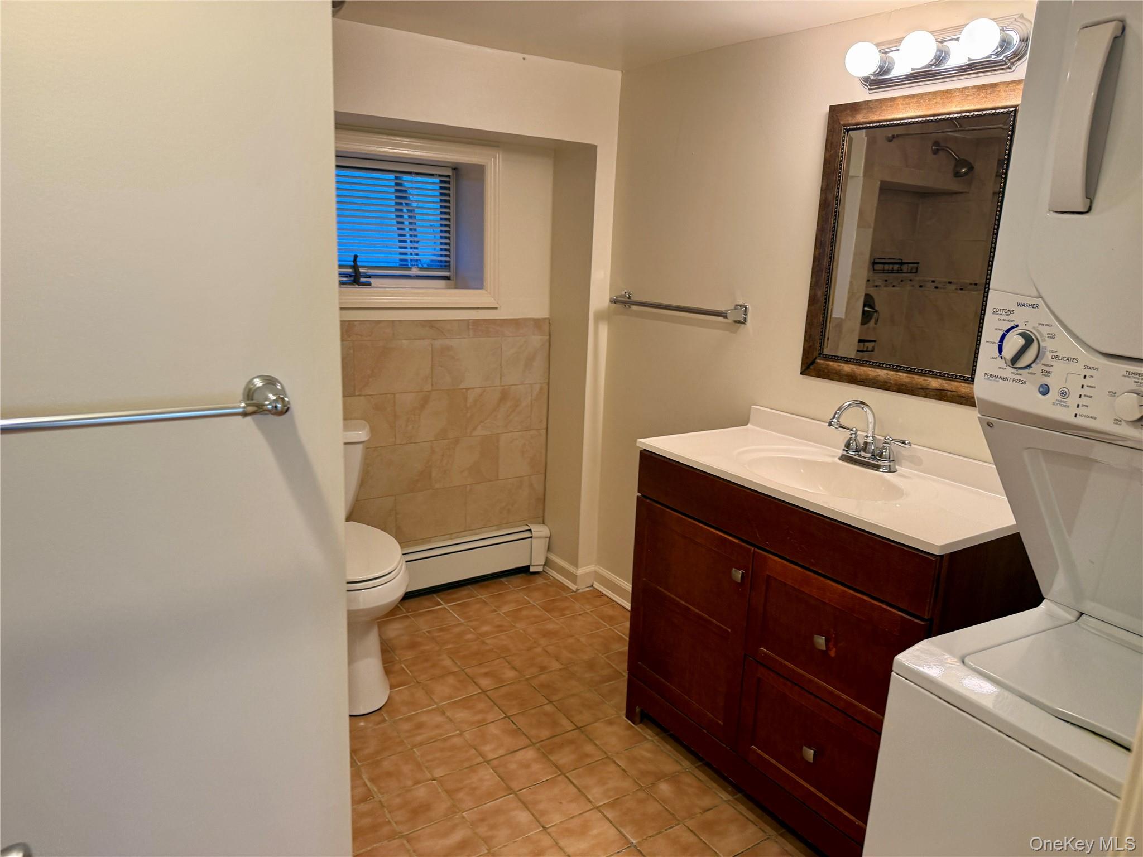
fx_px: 792
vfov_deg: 56.8
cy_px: 428
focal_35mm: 24
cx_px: 572
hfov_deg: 71.6
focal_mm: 6.76
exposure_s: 1/120
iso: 125
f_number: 1.78
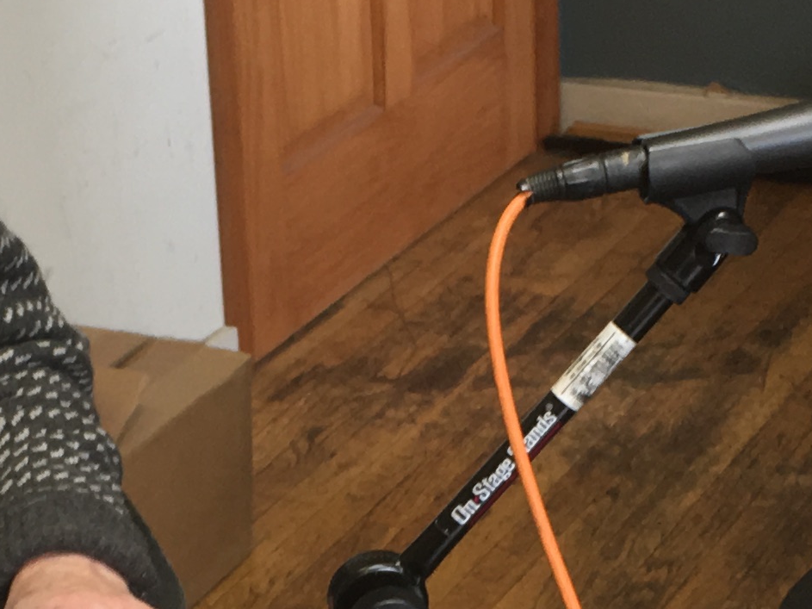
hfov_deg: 15.9
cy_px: 616
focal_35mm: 124
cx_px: 389
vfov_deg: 11.8
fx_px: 2908
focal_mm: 4.15
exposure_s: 1/30
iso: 32
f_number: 2.2
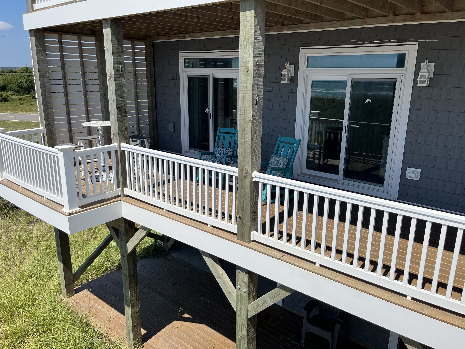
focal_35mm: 27
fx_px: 363
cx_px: 240
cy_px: 175
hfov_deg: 65.3
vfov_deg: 51.4
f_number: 1.6
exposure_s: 1/5556
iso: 50
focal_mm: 5.1
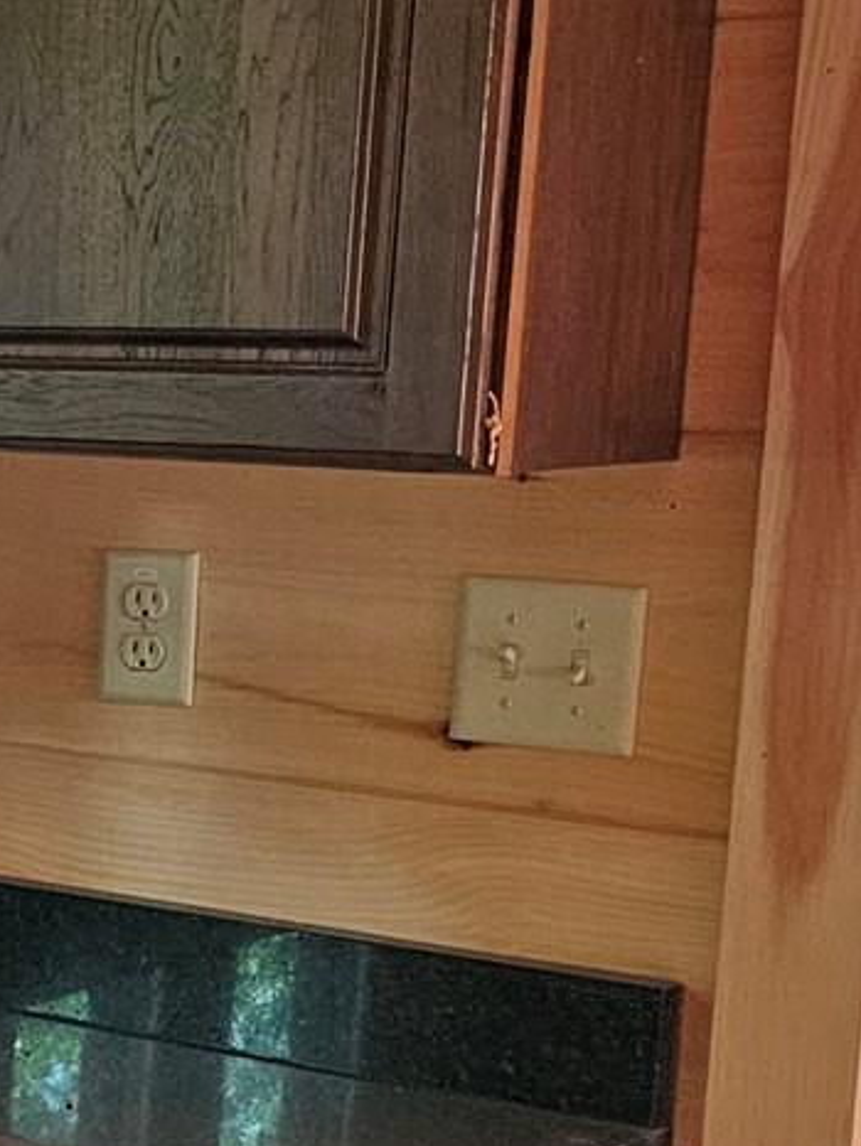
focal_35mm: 101
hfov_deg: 11.5
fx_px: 3346
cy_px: 745
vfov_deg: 19.4
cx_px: -1338
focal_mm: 6.3
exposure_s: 1/60
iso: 500
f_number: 1.7
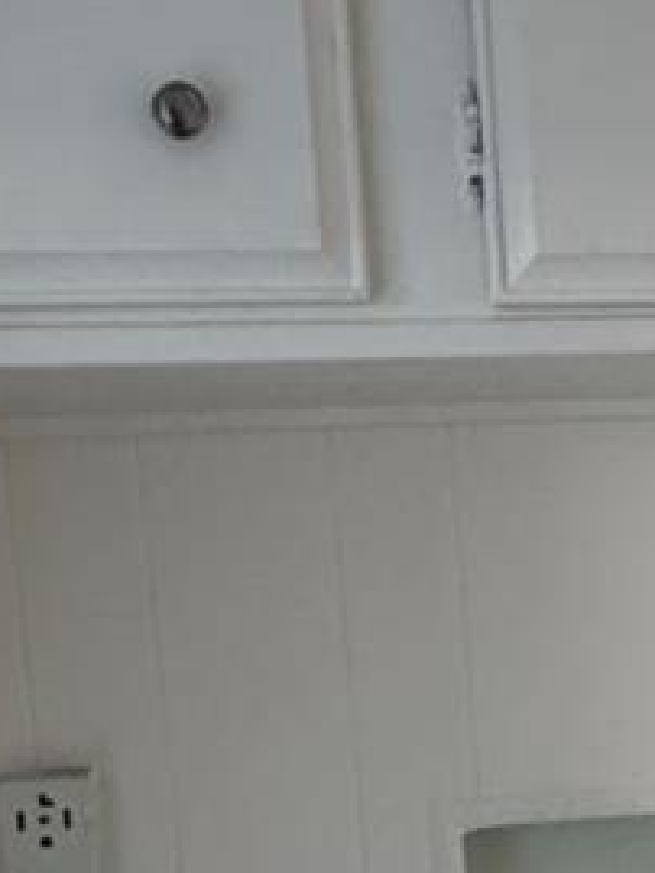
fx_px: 1966
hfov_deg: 18.1
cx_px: 744
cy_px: 896
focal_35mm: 78
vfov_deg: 23.8
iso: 320
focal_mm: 2.22
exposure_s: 1/83
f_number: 2.2
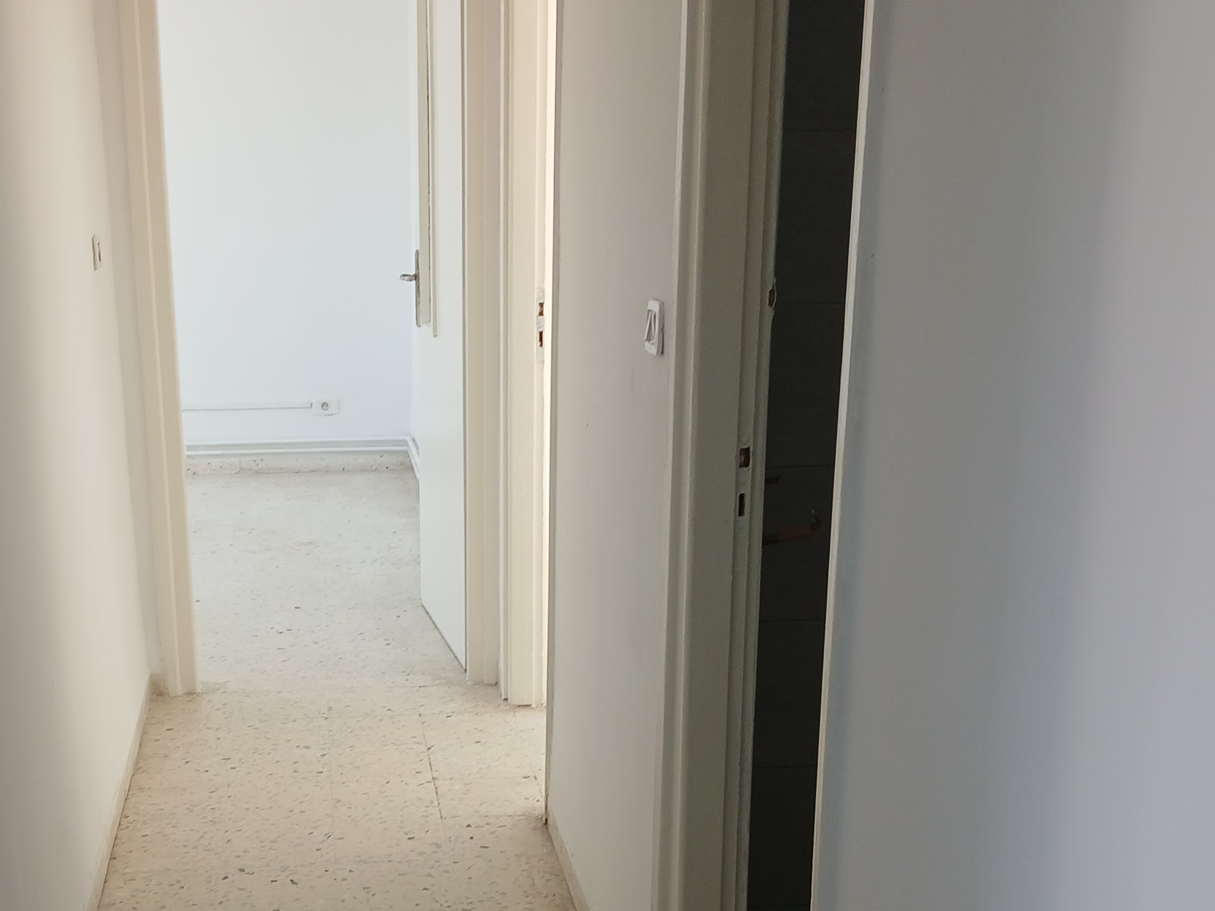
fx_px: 1790
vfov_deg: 28.2
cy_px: 662
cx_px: 430
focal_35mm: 51
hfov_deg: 37.2
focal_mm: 3.98
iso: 40
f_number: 1.8
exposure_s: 1/50
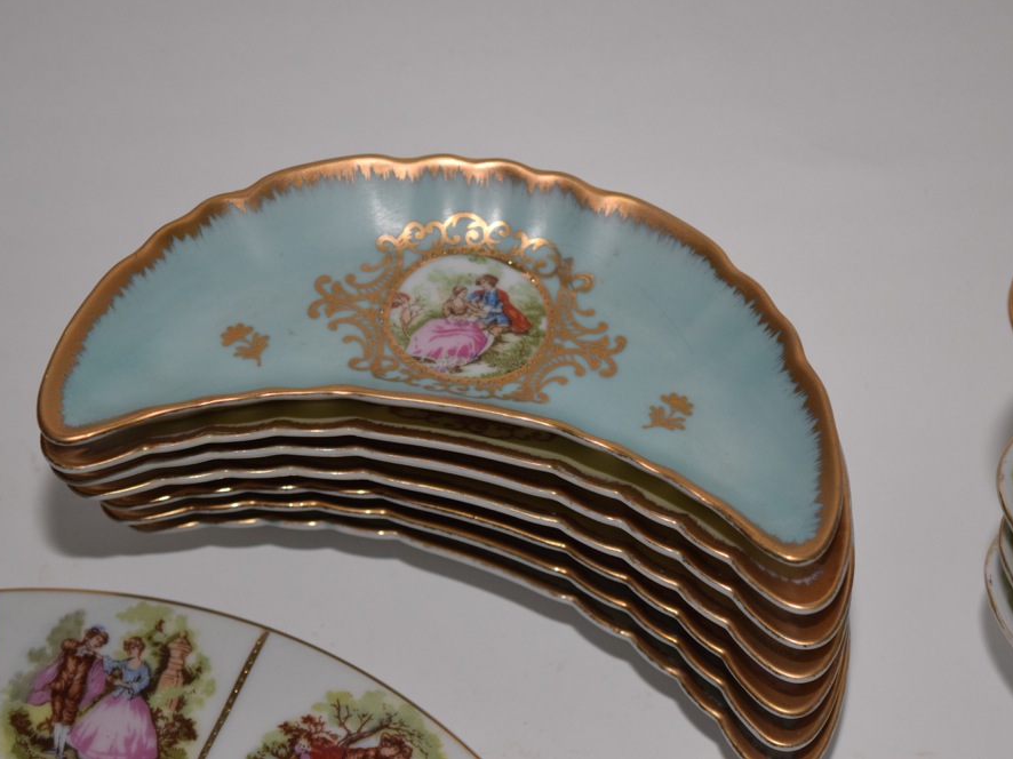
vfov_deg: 16.5
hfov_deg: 21.9
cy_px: 379
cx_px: 489
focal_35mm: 90
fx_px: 2620
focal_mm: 55
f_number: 5.6
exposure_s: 1/100
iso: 800
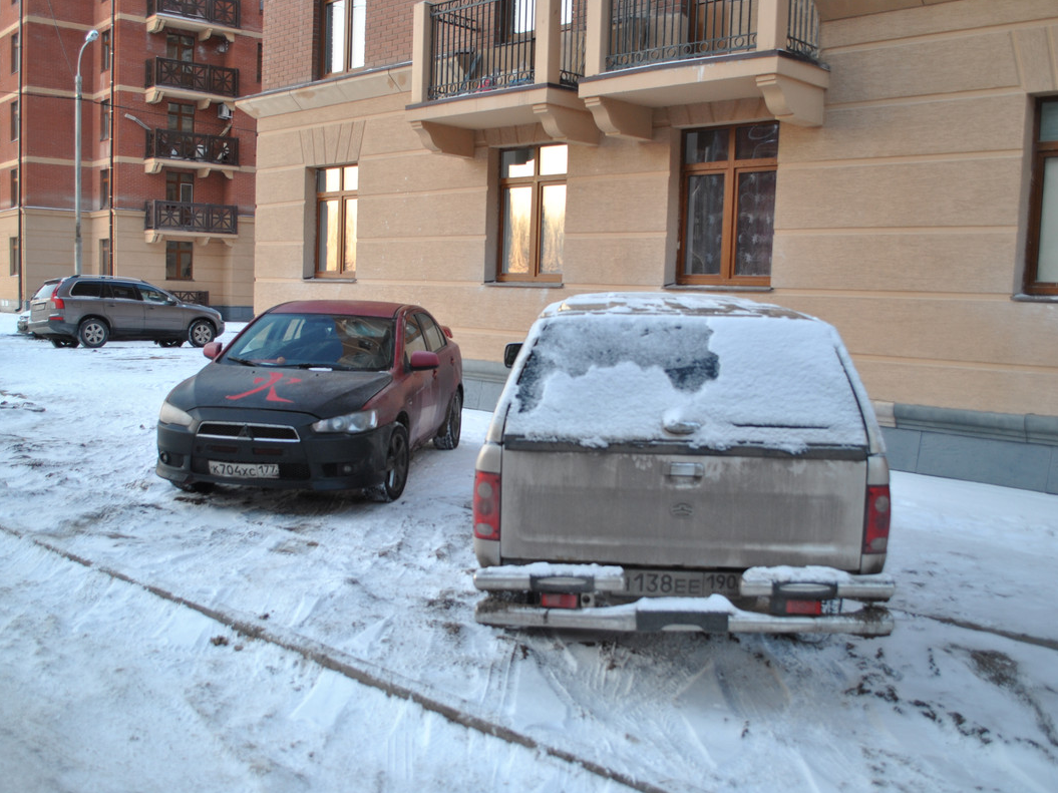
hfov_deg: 51.3
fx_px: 1100
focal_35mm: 36
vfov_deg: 39.6
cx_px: 499
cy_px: 395
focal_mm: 22
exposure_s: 1/30
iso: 200
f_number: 3.8
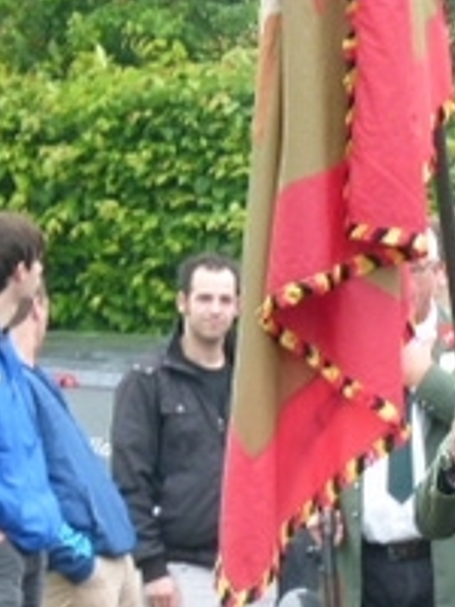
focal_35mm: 461
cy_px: 637
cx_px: 576
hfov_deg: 3.2
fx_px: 8079
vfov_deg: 4.3
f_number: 3.7
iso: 125
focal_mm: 27.8
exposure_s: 1/80
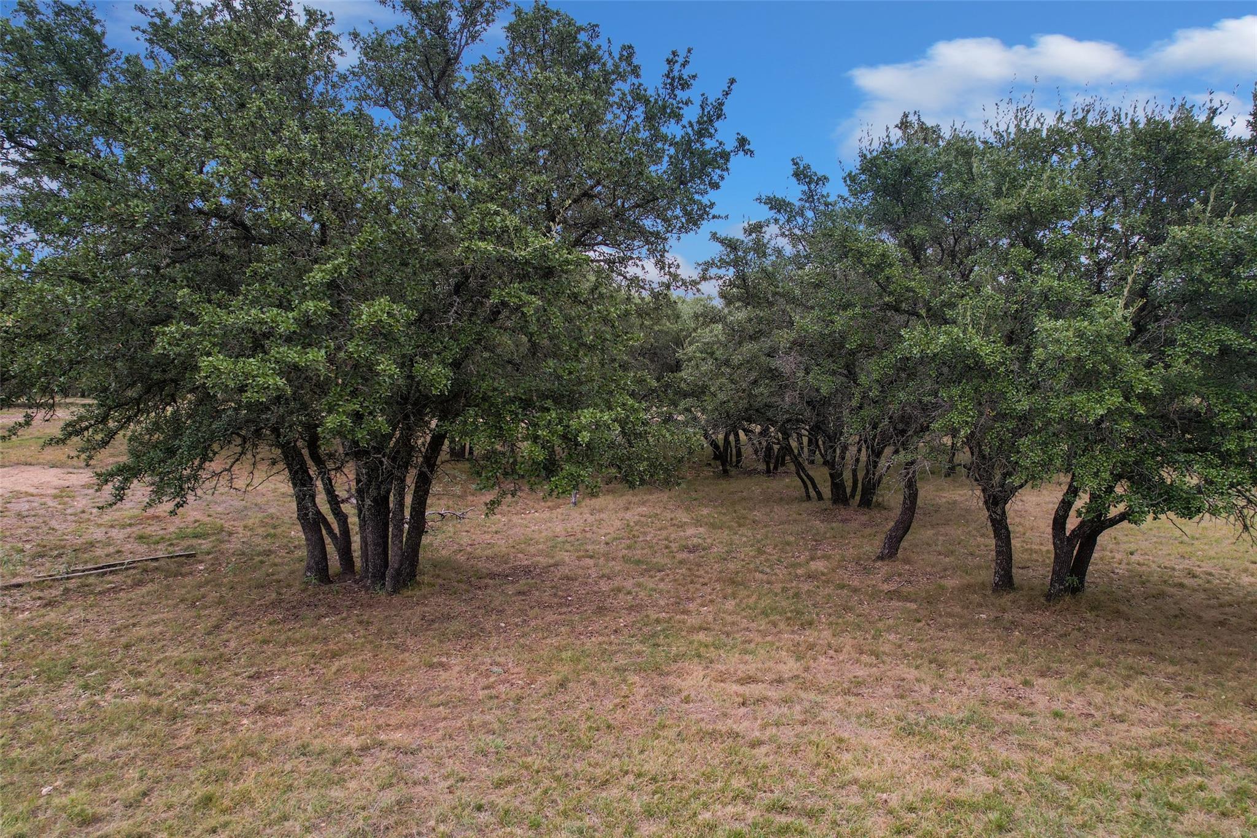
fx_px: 768
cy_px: 419
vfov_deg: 57.2
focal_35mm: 22
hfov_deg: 78.6
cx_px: 628
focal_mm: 8.38
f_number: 2.8
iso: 110
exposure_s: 1/15
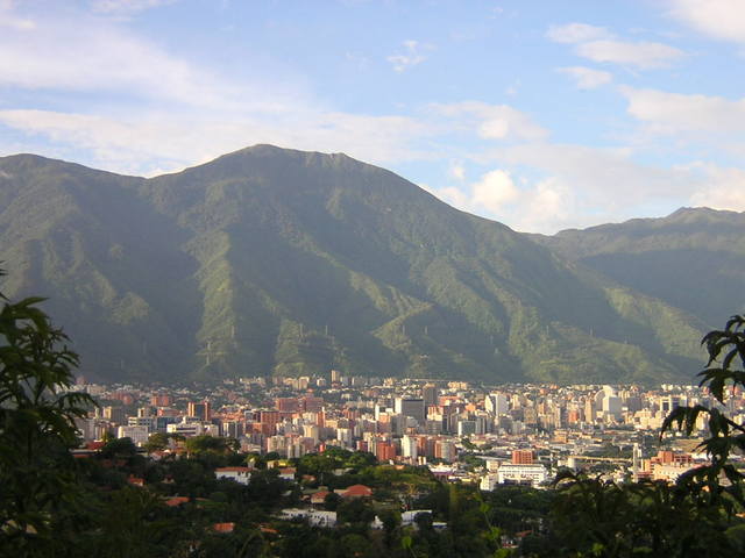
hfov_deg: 35.5
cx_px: 372
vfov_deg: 27.0
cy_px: 279
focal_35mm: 54
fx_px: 1162
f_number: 3.2
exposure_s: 1/250
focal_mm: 7.1
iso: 100
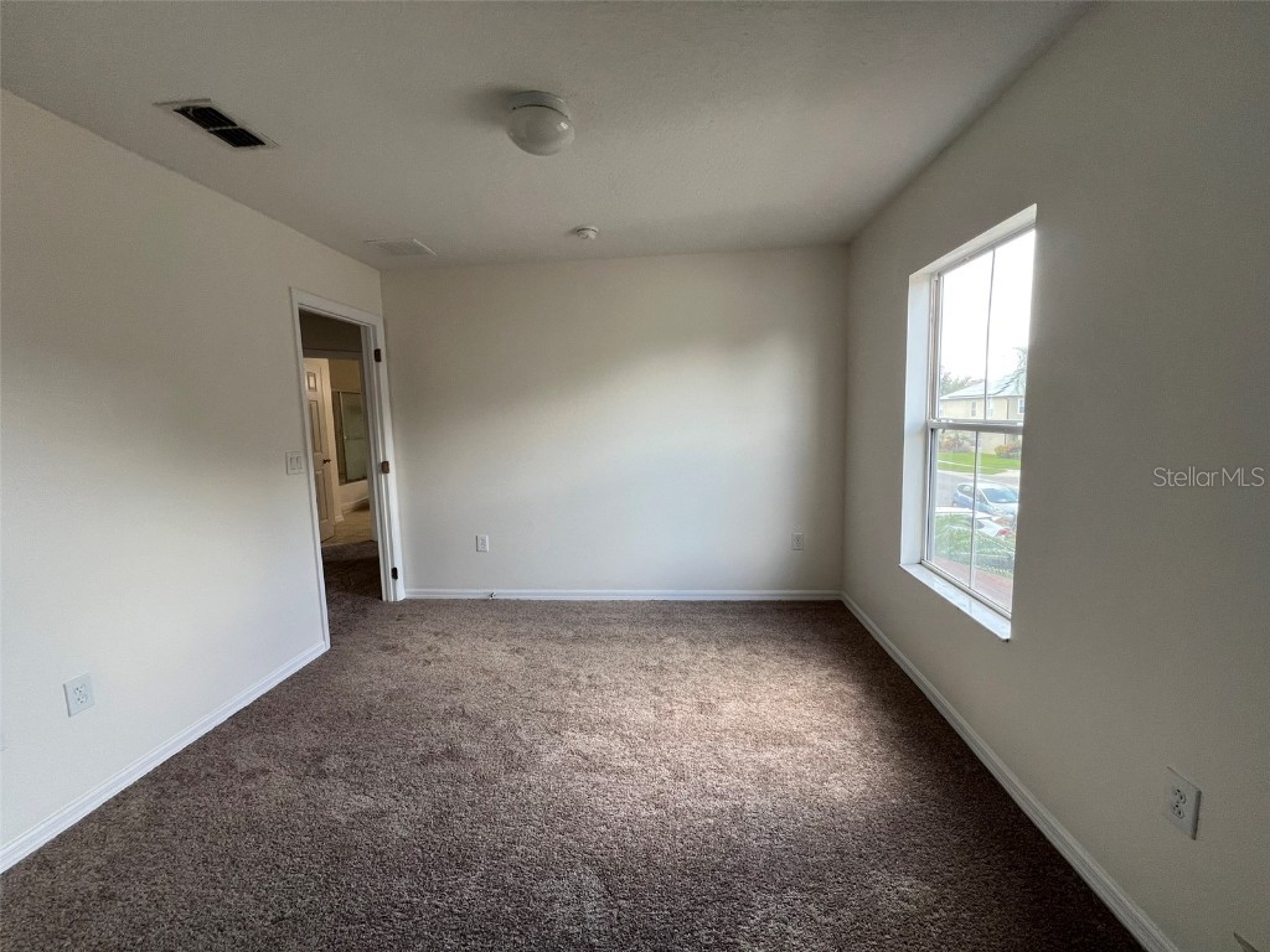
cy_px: 476
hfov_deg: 106.2
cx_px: 635
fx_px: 477
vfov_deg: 89.9
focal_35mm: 13
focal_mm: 1.57
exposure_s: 1/99
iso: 80
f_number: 1.8
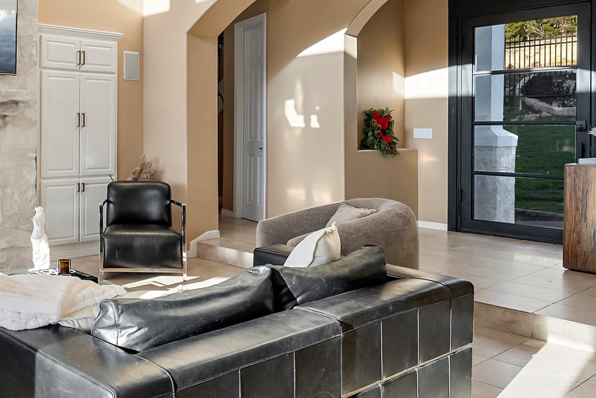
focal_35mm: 35
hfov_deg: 49.1
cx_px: 70
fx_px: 580
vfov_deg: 37.5
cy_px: 137
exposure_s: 1/50
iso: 500
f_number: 11
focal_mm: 19
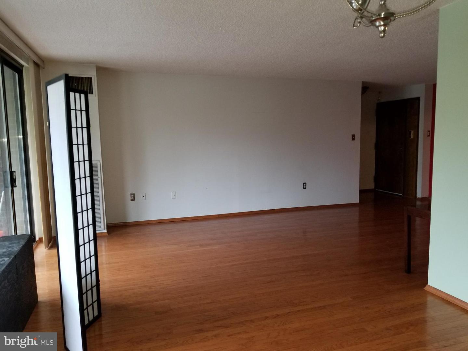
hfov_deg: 67.3
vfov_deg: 53.1
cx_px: 234
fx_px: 352
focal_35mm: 26
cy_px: 176
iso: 160
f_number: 1.7
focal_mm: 4.3
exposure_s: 1/24
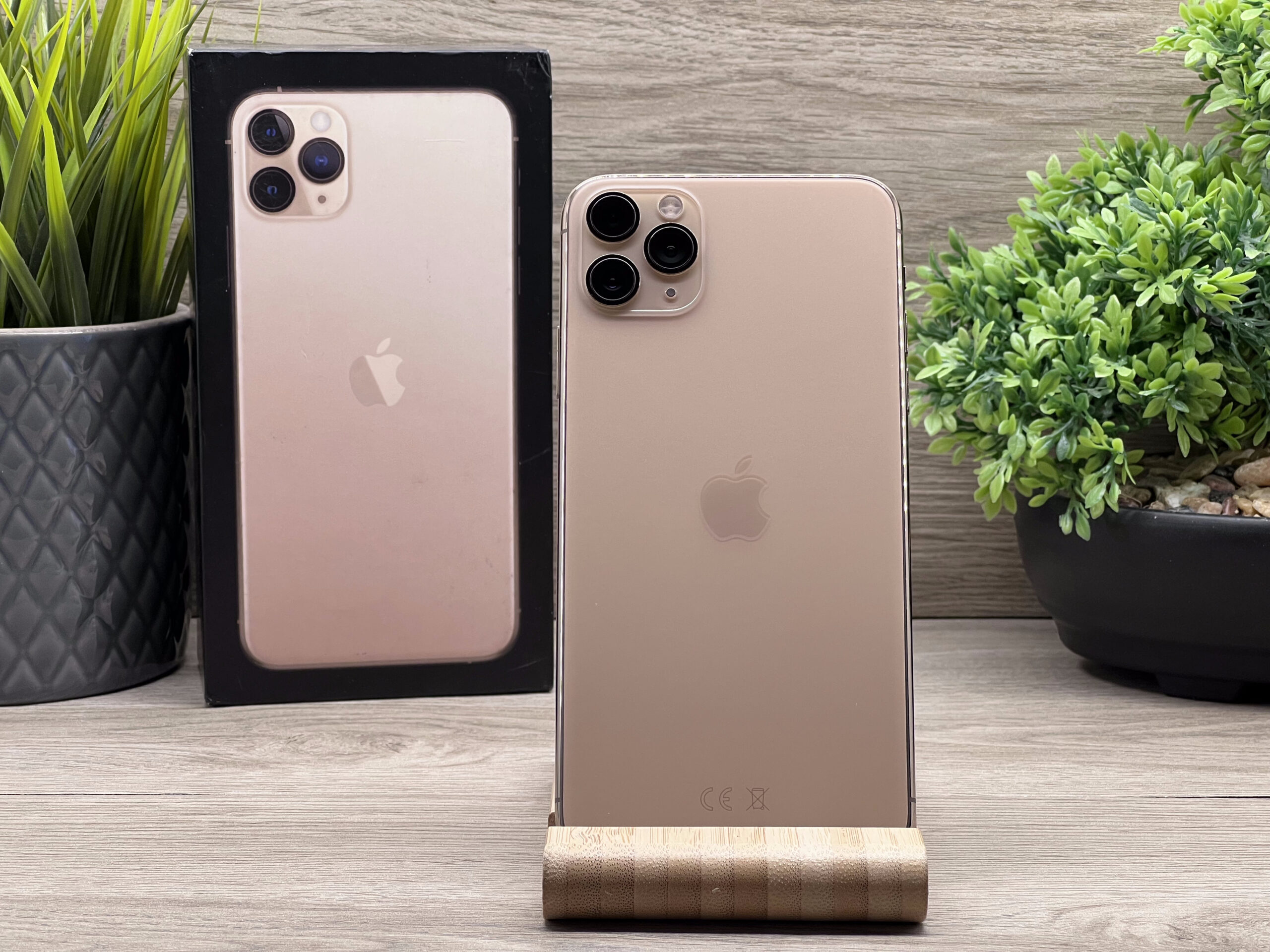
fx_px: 2825
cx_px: 635
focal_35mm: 77
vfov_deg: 19.1
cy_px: 476
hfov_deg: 25.3
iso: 80
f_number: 2.8
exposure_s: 1/100
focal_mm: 9
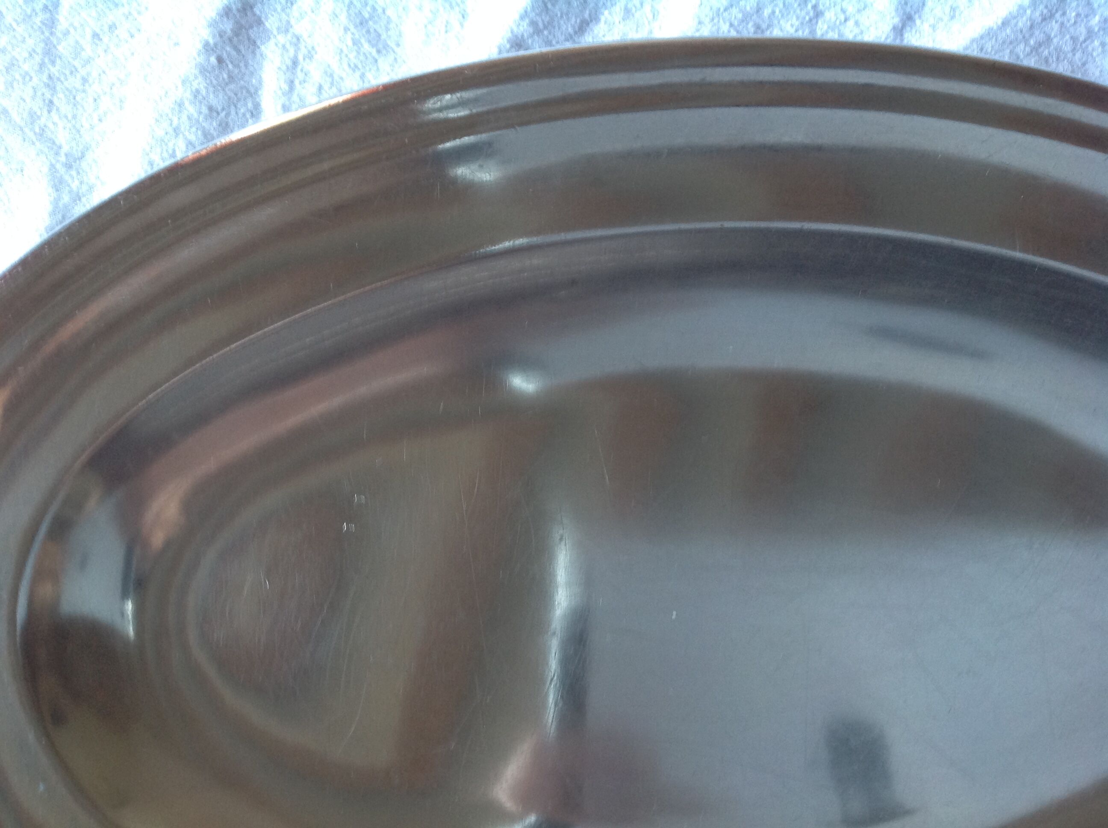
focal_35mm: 35
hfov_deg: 52.7
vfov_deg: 40.6
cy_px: 414
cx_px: 554
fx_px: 1119
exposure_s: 1/15
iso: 125
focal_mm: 4.28
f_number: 2.4
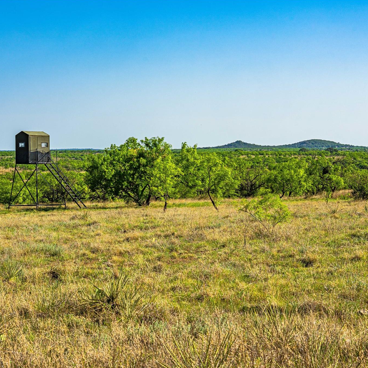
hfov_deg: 19.3
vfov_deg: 19.3
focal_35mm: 90
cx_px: 137
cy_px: 184
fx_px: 1082
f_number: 11
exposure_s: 1/250
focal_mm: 70
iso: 125
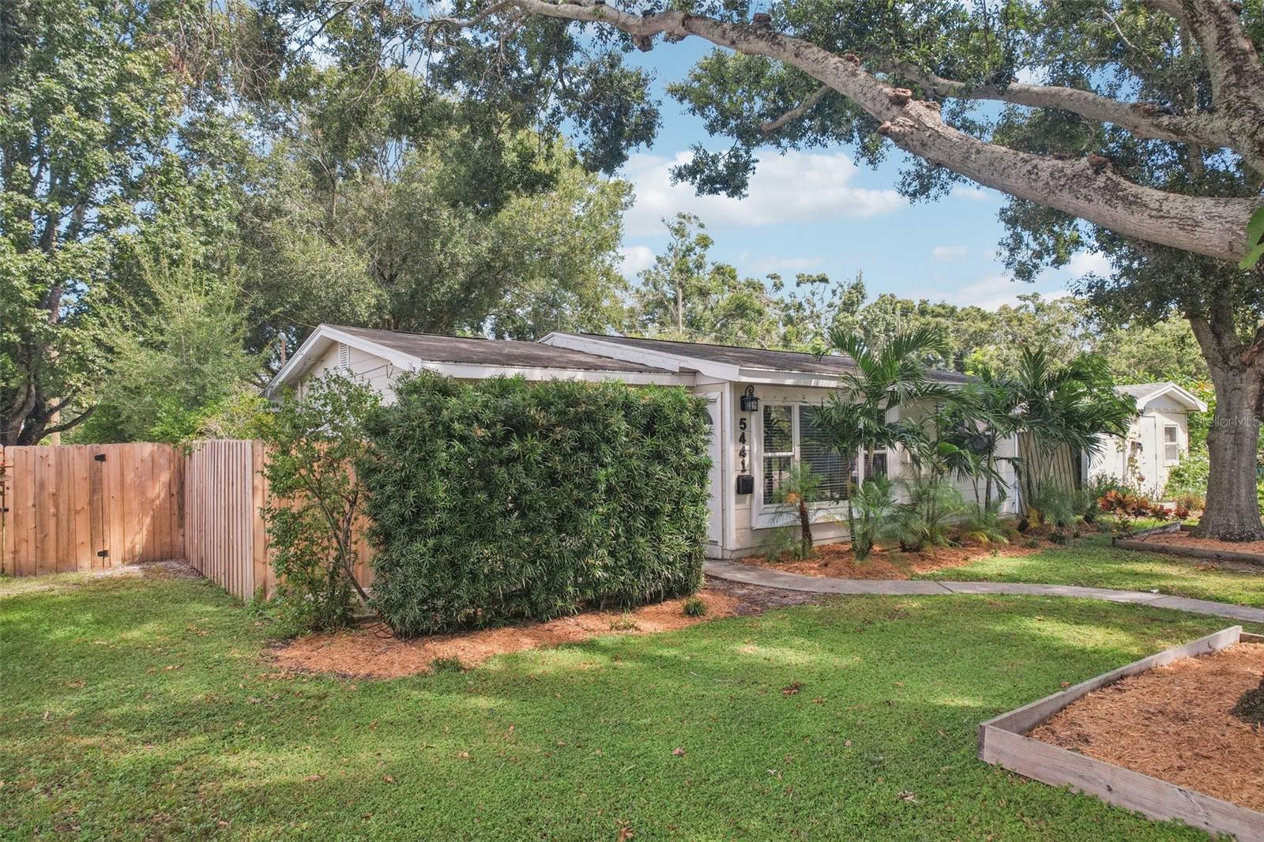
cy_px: 421
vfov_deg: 57.2
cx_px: 632
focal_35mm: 22
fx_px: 772
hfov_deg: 78.6
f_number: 2.8
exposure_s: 1/400
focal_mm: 8.4
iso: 400
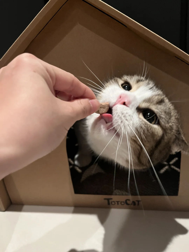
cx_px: 94
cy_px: 126
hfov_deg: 53.1
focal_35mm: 26
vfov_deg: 67.3
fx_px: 189
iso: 400
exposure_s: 1/60
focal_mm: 5.1
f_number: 1.6
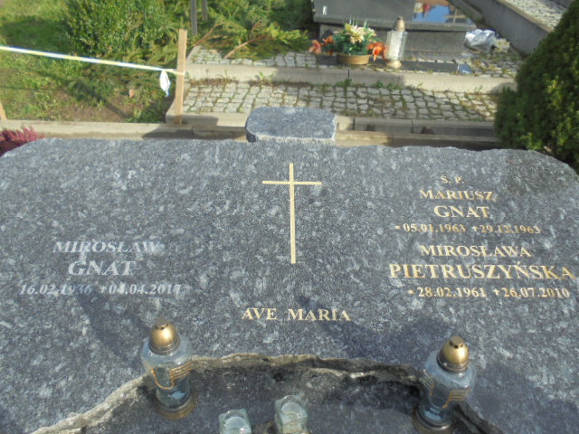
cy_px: 217
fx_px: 485
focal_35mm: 29
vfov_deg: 48.2
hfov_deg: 61.7
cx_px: 290
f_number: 3.7
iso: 100
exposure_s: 1/640
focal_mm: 5.3
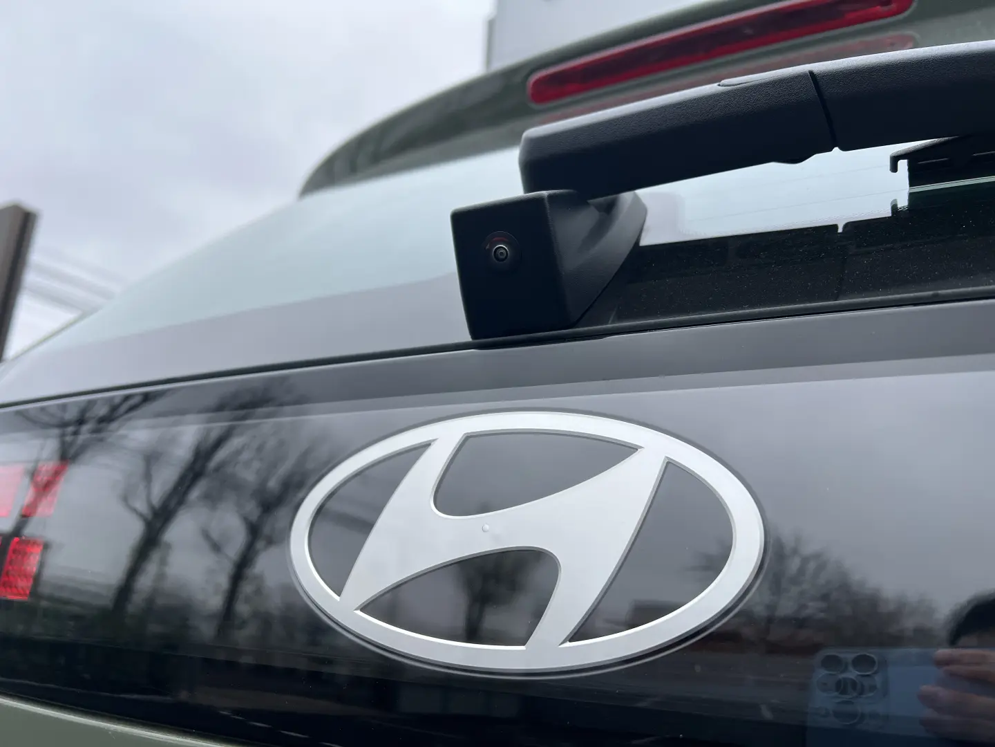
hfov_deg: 67.3
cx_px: 498
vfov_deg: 53.1
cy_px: 374
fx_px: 747
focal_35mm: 26
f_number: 1.5
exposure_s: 1/1159
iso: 50
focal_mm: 5.7
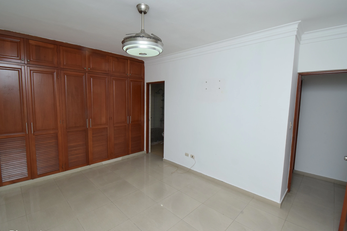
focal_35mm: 16
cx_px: 170
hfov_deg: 96.7
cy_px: 118
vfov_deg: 73.7
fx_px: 154
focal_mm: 10
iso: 800
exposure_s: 1/100
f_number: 14
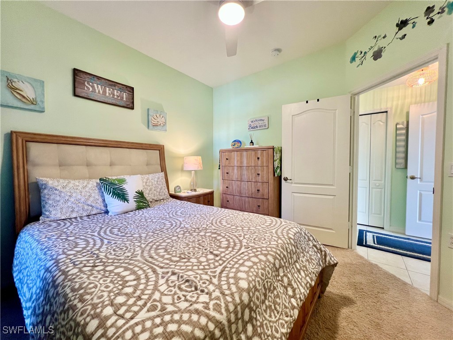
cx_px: 226
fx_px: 170
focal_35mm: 13
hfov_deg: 106.2
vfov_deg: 89.9
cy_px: 170
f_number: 1.8
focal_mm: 1.57
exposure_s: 1/60
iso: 125
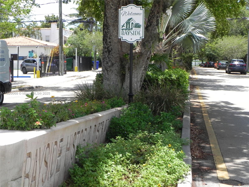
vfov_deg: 25.2
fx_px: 417
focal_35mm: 58
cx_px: 124
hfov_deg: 33.2
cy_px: 94
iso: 160
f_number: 5.6
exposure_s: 1/249
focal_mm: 10.3
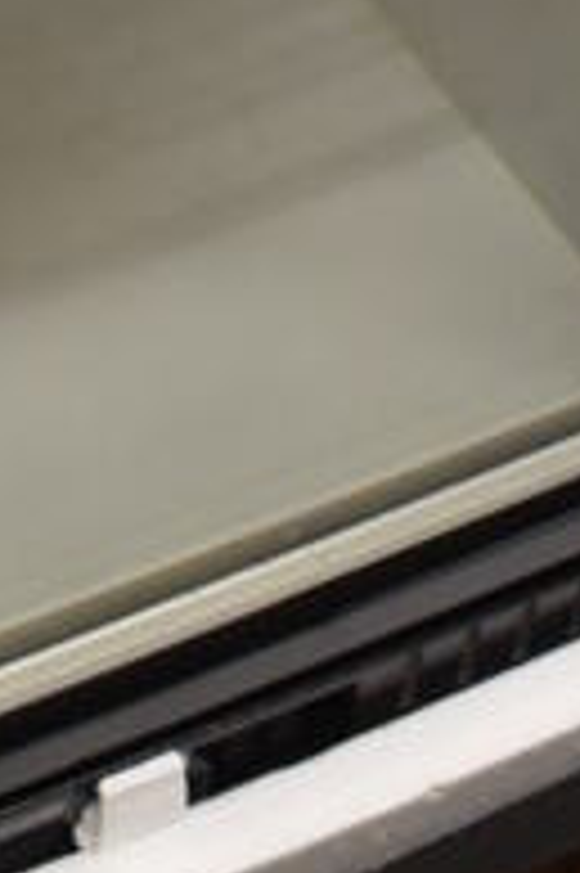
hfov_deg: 10.7
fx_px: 3074
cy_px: -574
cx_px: -4
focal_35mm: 127
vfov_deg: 14.6
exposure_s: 1/125
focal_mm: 18
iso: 1400
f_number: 3.5
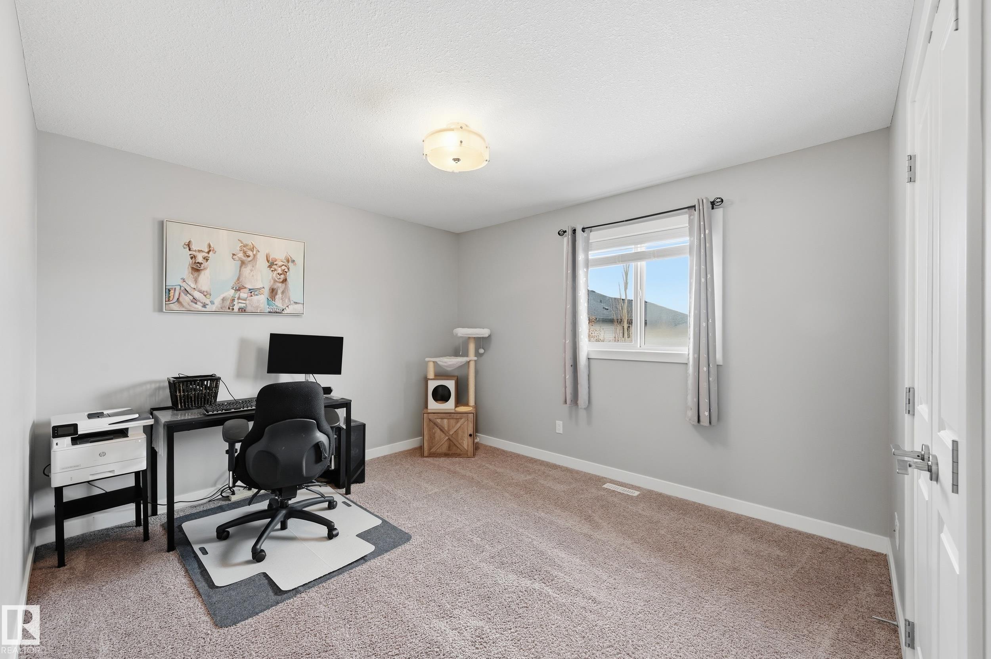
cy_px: 330
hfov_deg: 104.3
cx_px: 496
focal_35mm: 14
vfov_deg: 81.1
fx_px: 385
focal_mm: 14
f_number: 8
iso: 100
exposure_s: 1/13
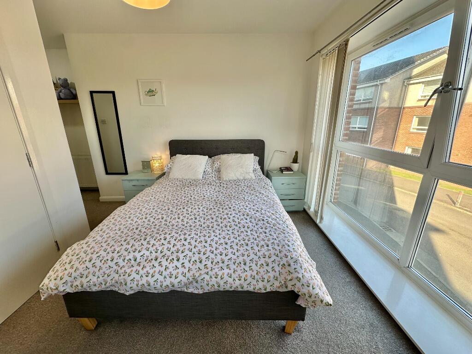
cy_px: 177
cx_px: 236
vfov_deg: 85.7
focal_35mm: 14
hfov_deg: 102.1
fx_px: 191
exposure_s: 1/152
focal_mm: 2.22
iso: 40
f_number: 2.2
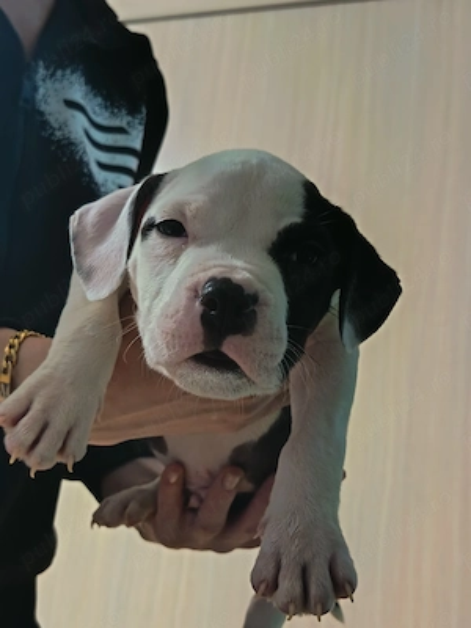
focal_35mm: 45
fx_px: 816
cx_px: 236
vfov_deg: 42.1
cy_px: 314
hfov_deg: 32.2
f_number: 1.75
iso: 3276
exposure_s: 1/33.3
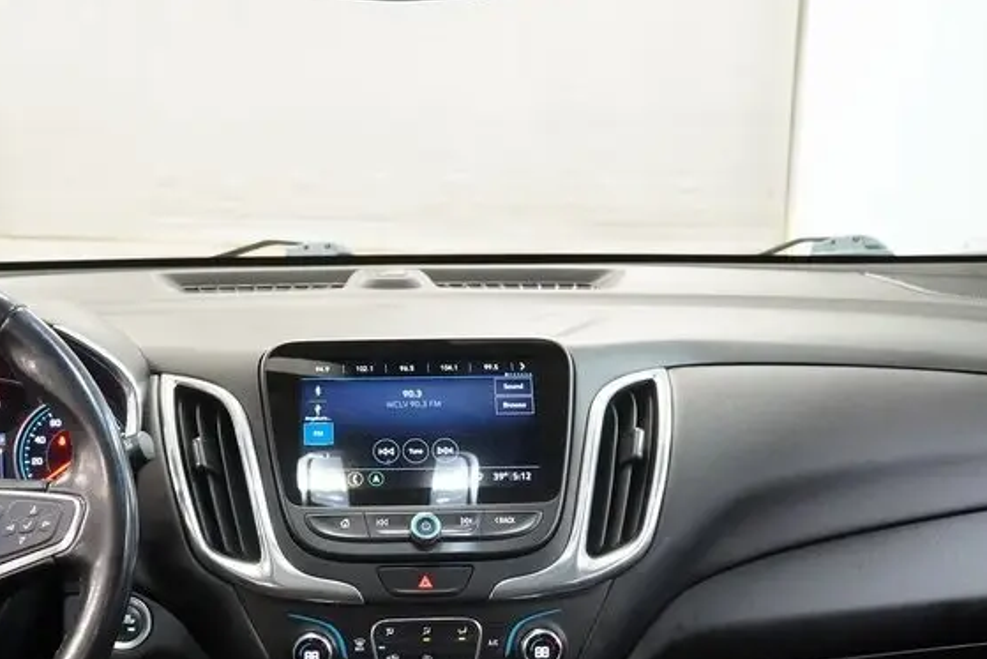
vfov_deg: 24.1
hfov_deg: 36.1
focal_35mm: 55
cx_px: 390
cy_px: 568
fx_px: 1508
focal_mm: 20
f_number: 4
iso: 5000
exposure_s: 1/30
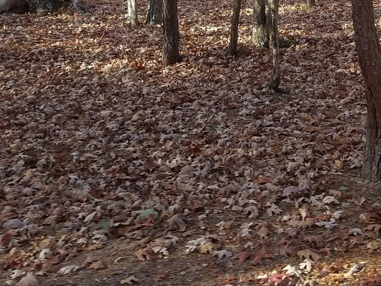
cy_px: -49
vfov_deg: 20.6
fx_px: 737
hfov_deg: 28.3
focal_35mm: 67
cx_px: 312
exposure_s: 1/177
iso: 50
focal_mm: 4.2
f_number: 1.7
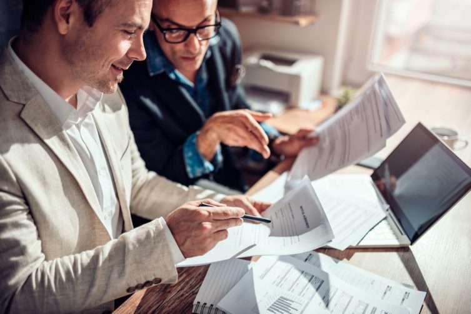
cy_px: 157
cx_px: 236
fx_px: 458
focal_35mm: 35
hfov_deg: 54.4
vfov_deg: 37.9
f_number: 1.4
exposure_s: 1/500
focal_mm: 35
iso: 100
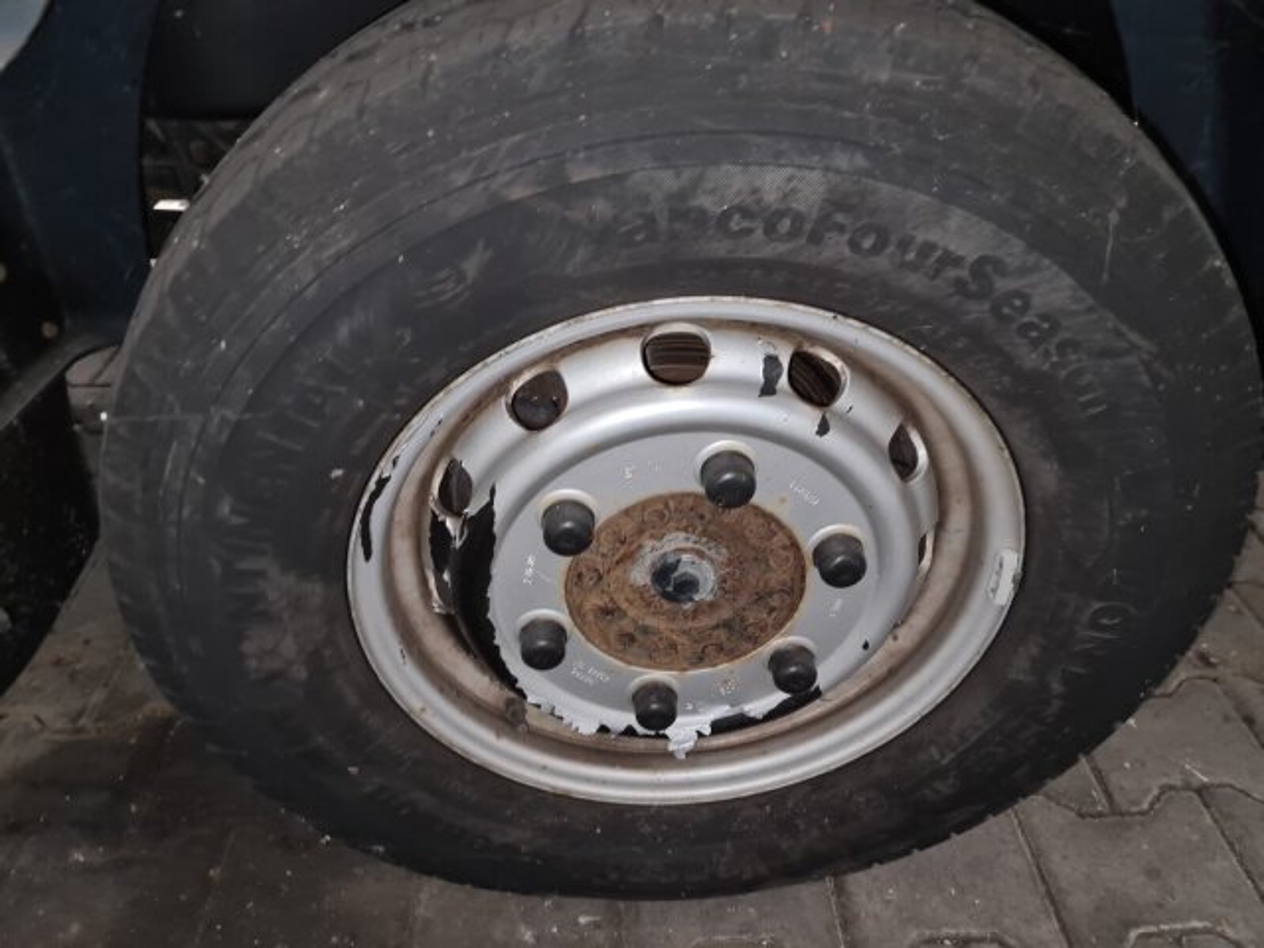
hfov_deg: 67.3
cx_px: 632
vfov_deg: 53.1
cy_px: 474
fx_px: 949
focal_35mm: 26
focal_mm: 5.4
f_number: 1.8
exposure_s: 1/10
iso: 250
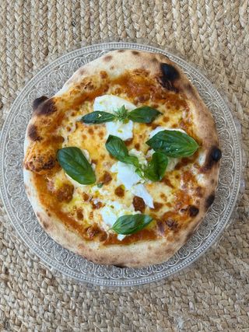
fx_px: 249
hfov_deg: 53.0
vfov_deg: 67.3
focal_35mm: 26
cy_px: 166
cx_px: 124
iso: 64
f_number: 1.5
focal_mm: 5.7
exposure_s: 1/100
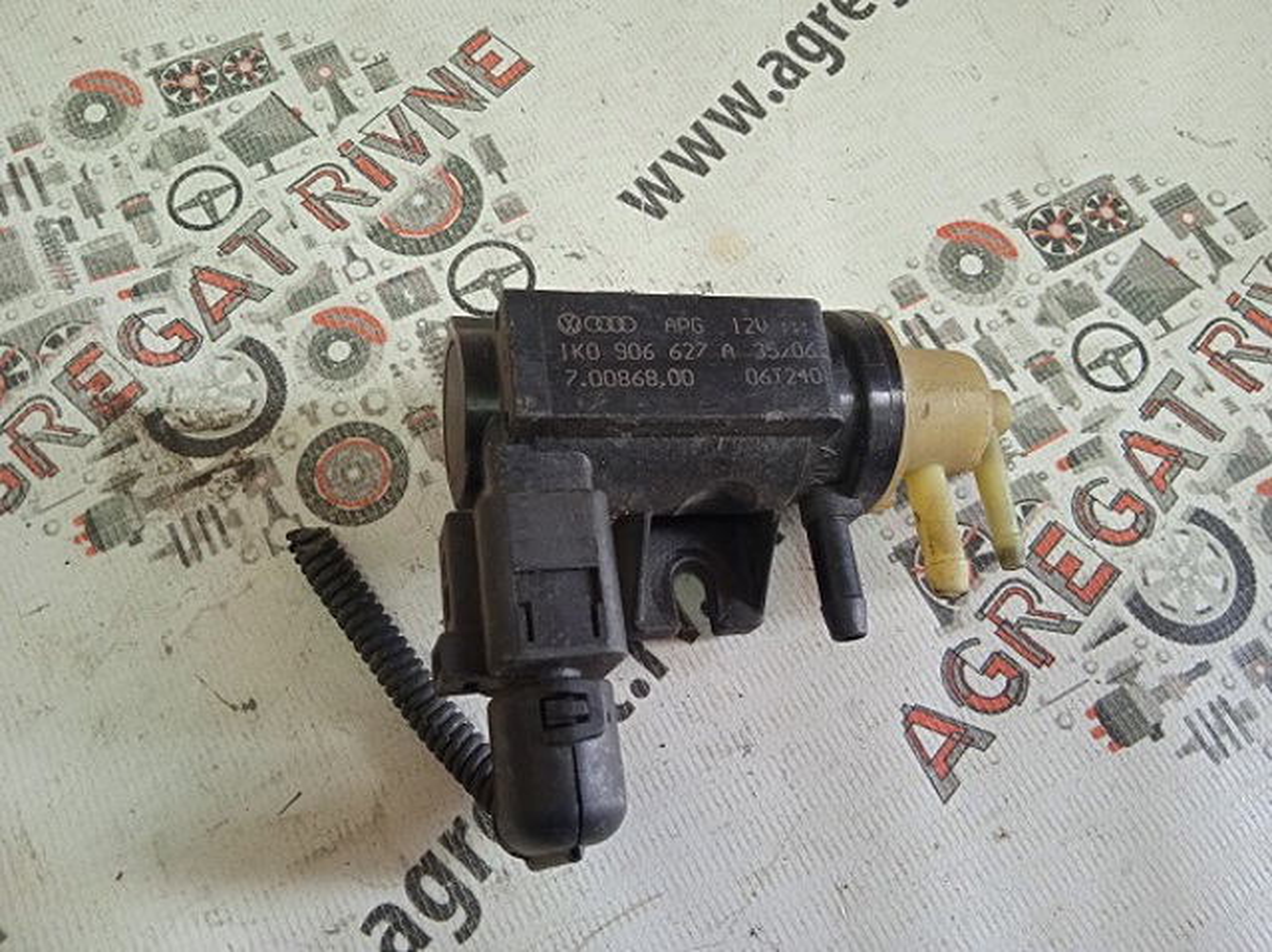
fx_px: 1028
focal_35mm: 28
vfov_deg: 49.7
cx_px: 636
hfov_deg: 63.5
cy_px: 476
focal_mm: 3.43
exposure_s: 1/33.3
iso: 258
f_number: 2.2
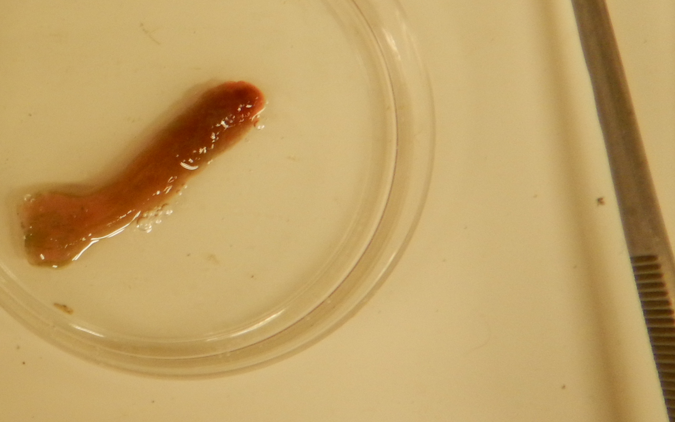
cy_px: 149
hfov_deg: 28.7
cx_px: -133
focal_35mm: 62
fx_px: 1141
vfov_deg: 20.9
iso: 160
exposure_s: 1/30
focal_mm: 4.3
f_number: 2.8
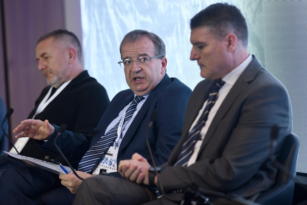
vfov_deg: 11.0
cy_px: 102
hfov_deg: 16.4
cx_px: 154
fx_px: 1066
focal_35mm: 125
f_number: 2.8
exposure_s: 1/400
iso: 500
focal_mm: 125
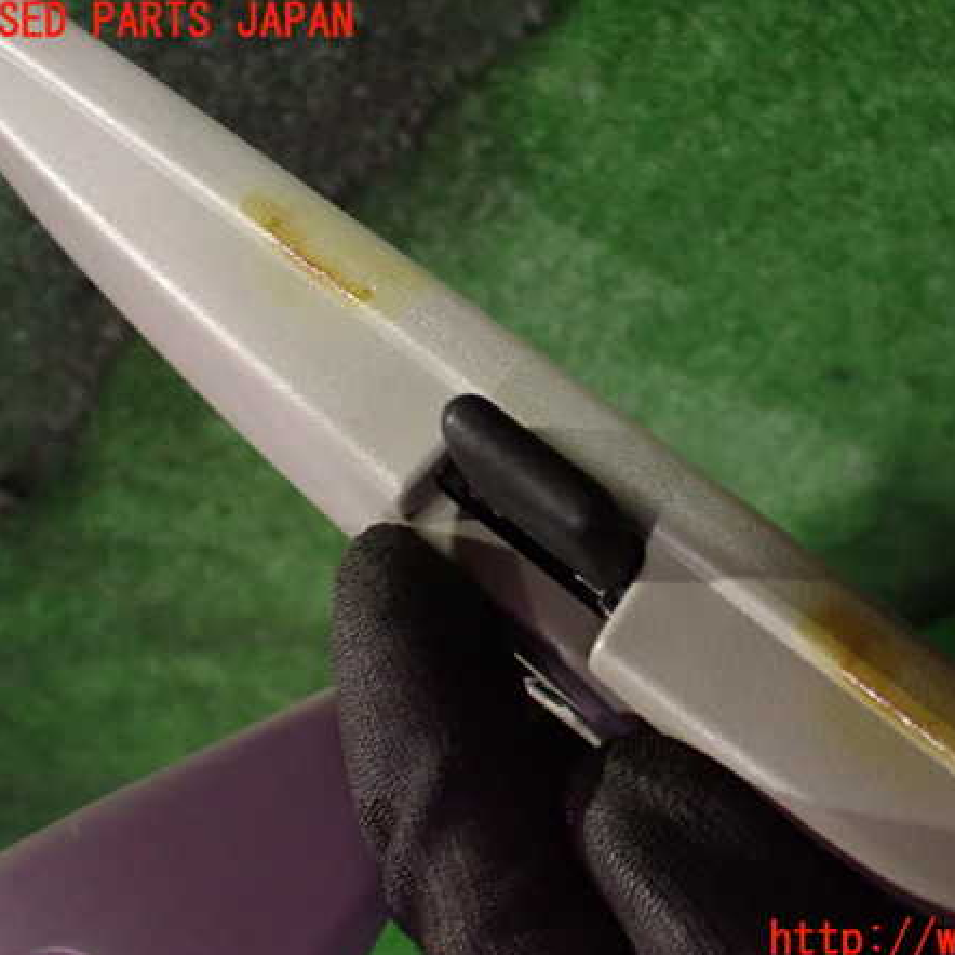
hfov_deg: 45.6
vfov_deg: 46.0
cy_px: 482
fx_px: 1124
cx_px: 609
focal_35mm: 36
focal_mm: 5.4
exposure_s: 1/30
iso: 1000
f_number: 2.3
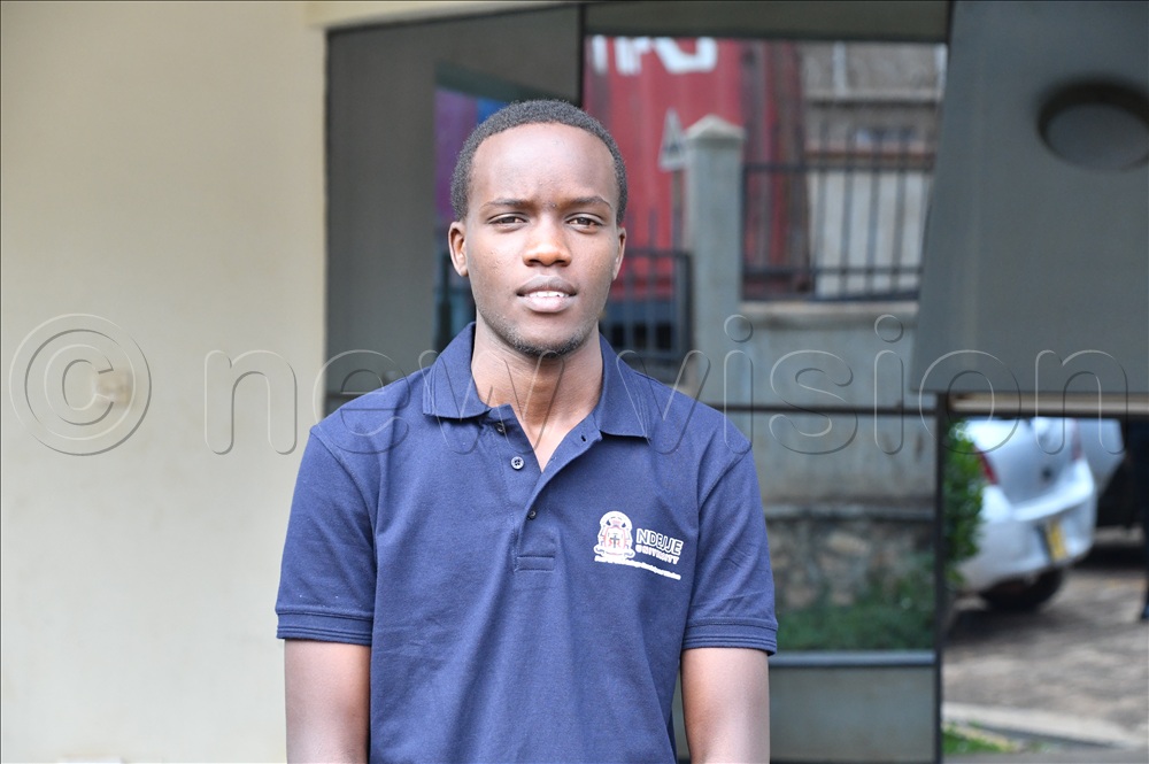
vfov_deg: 14.1
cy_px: 382
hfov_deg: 21.0
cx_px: 574
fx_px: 3093
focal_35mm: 97
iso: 1250
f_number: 5
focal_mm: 65
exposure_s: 1/640
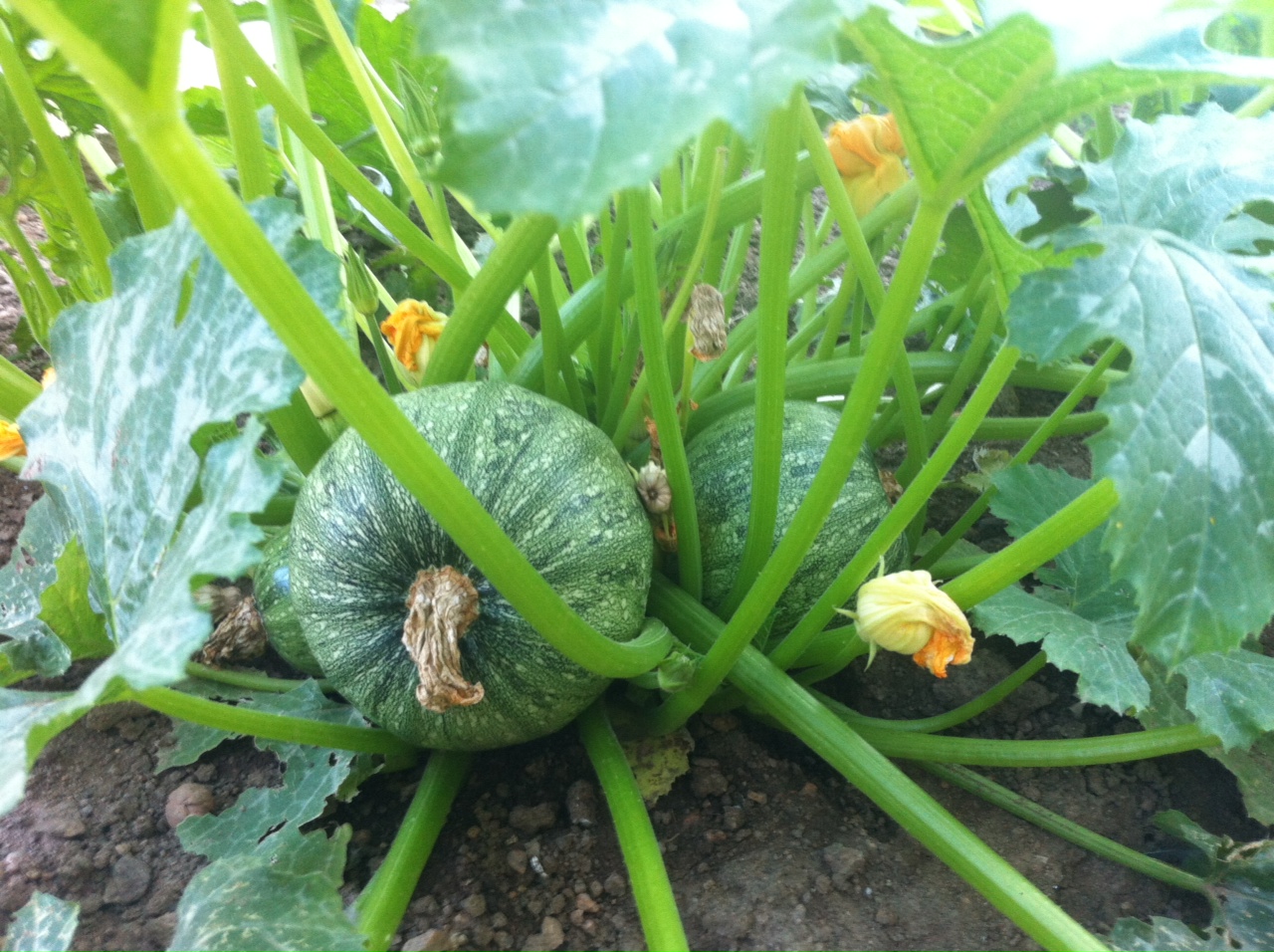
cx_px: 637
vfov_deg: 40.6
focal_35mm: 35
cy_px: 476
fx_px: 1286
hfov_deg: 52.7
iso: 100
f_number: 2.8
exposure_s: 1/15
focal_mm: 3.85
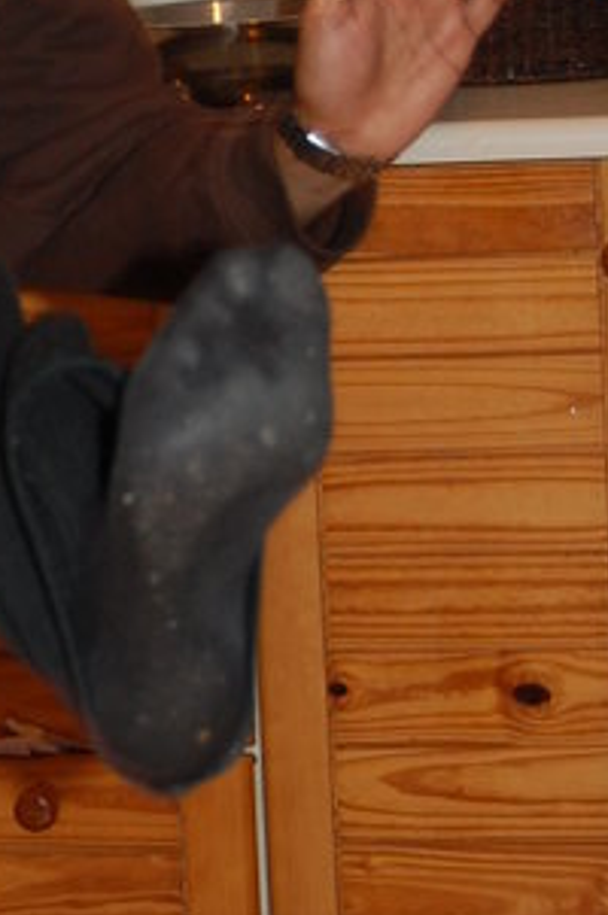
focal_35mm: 194
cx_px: -345
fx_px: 4926
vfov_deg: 10.6
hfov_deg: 6.9
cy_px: 298
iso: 400
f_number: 5
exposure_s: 1/60
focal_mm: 38
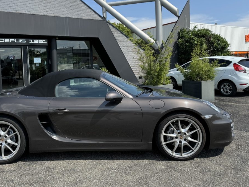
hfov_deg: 56.1
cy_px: 75
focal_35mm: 32
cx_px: 94
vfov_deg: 43.9
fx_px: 230
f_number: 1.78
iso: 80
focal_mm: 6.76
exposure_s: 1/3247
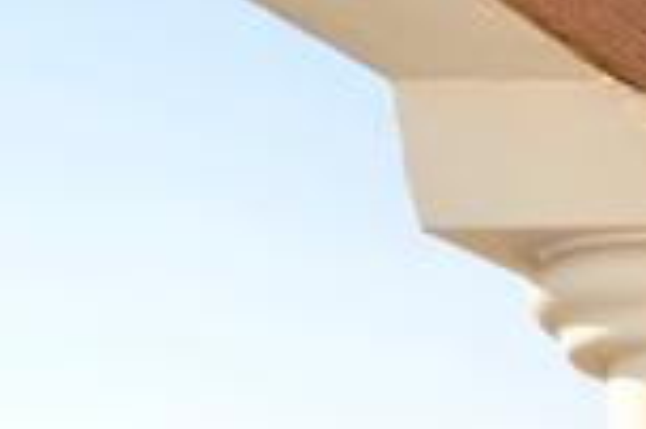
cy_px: 782
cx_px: 1526
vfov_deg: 14.9
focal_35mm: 79
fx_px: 1416
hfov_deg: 15.3
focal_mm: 10
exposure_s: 1/250
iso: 280
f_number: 13
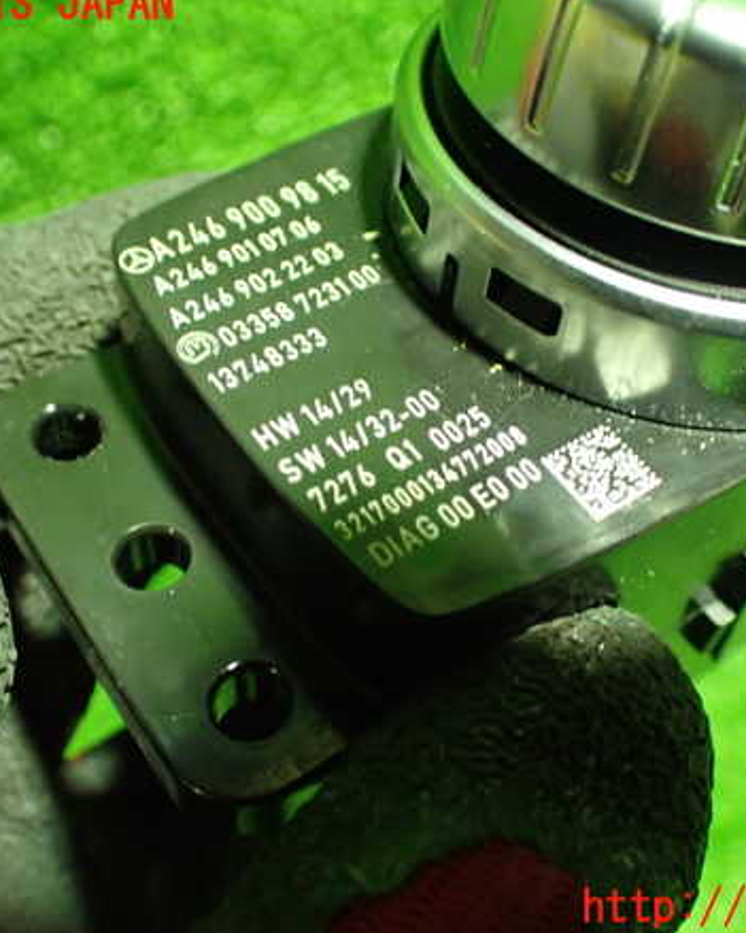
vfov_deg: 45.8
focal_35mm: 40
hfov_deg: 37.3
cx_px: 425
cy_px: 457
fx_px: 1104
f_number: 2.3
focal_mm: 5.4
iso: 1000
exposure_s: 1/30
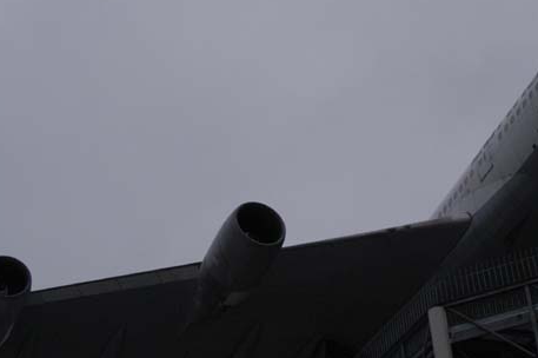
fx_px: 941
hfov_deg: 31.5
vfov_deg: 21.5
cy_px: 127
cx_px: 381
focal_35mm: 63
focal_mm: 24
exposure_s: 1/180
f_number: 7.1
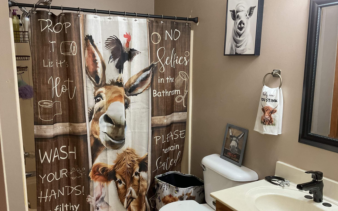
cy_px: 118
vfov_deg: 39.4
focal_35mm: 32
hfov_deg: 59.6
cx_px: 163
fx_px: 295
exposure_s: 1/60
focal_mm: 3
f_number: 1.8
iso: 200
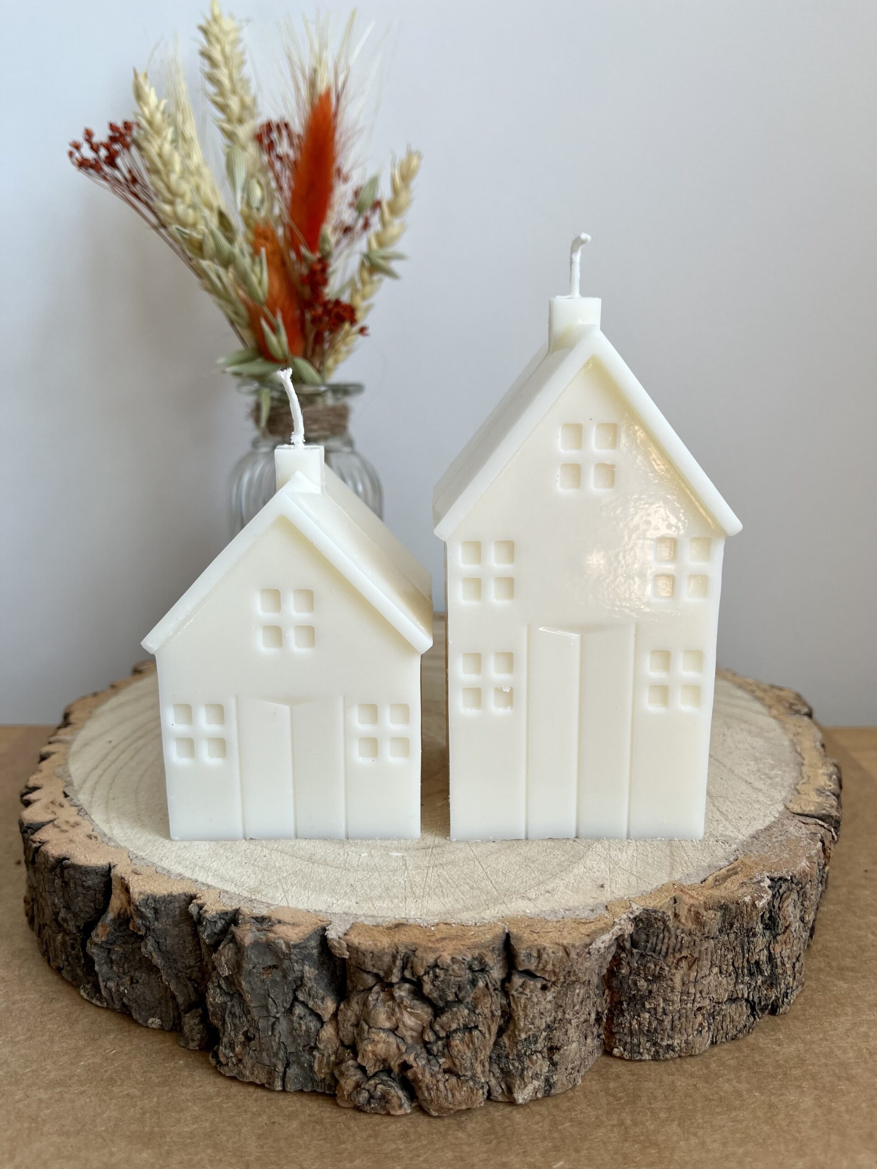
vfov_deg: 67.3
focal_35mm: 26
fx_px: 878
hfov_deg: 53.1
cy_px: 584
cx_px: 438
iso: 40
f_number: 1.6
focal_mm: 5.1
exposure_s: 1/218
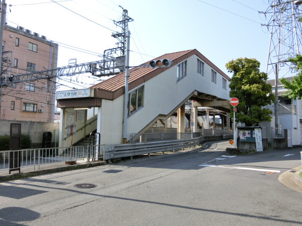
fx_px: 253
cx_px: 151
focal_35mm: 29
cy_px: 113
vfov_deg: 48.2
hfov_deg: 61.7
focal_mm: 5.2
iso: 80
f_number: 3.7
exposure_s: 1/400
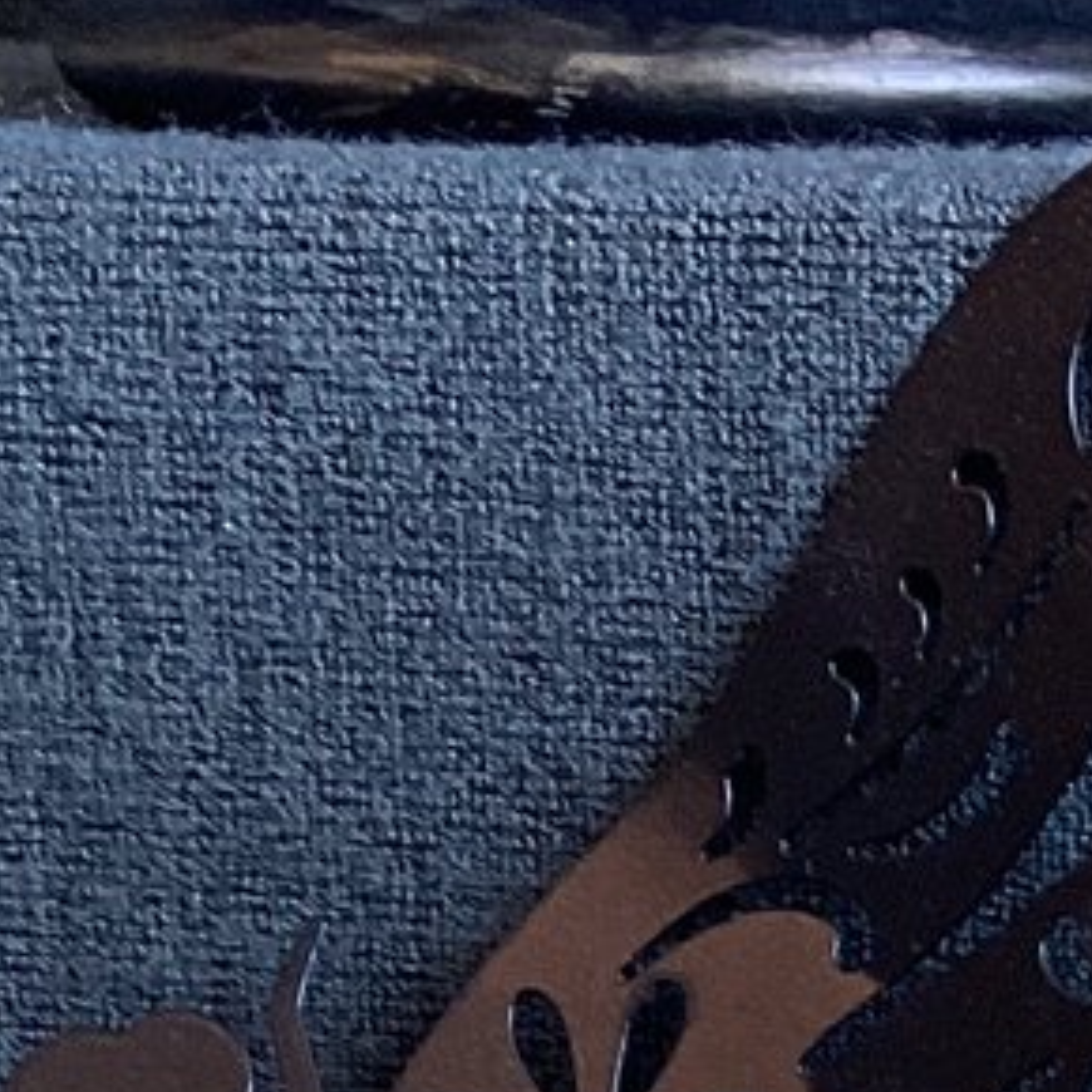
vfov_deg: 11.4
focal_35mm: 143
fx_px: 5104
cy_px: 1892
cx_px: 1847
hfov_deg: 11.5
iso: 50
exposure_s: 1/50
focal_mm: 3.3
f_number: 2.4
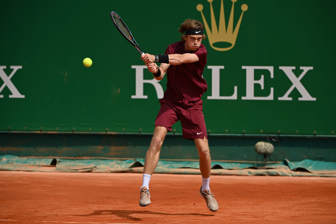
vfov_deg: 7.6
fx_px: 1680
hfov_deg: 11.4
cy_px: 112
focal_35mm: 180
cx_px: 168
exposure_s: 1/5000
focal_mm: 180
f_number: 4
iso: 200
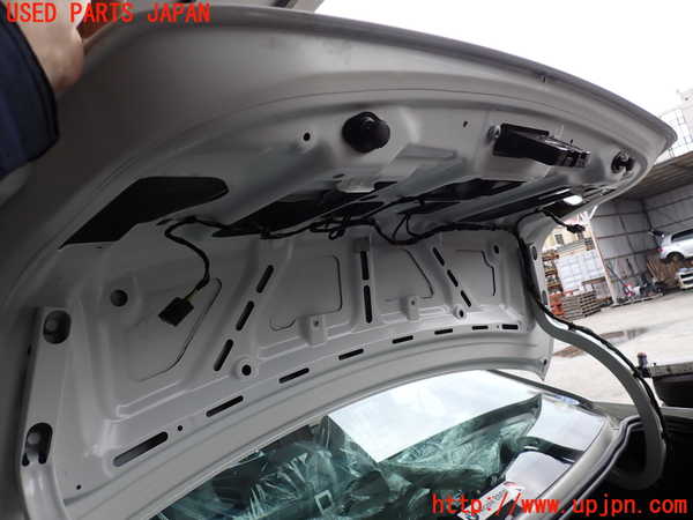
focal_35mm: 25
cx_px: 346
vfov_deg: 54.9
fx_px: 500
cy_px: 260
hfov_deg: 69.4
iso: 100
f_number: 2.8
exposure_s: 1/400
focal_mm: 4.5
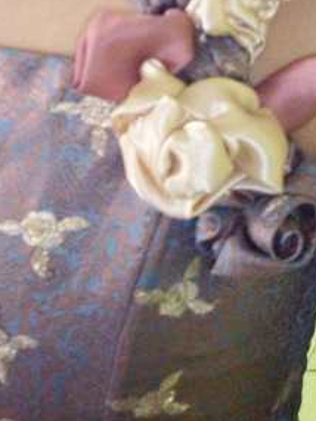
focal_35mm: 83
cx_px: 207
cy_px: 1
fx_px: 1009
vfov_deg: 22.6
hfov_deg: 17.8
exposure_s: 1/64
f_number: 2.8
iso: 800
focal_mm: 6.2
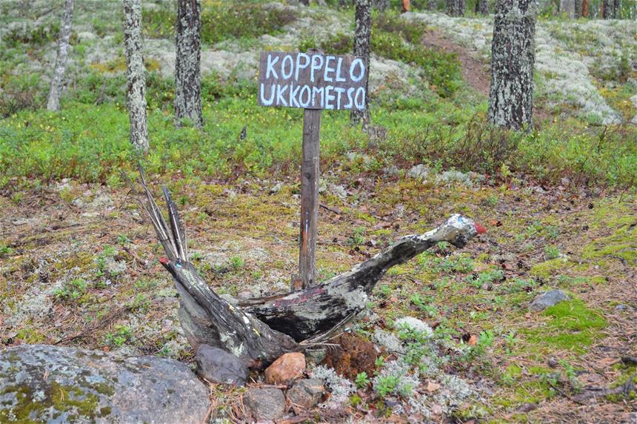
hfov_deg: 33.4
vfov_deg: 22.6
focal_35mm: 60
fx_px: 1061
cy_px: 212
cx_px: 318
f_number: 5.6
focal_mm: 40
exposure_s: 1/125
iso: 320
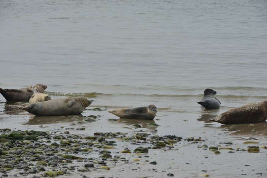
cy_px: 89
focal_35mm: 200
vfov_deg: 6.9
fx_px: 1484
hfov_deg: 10.3
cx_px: 134
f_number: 13
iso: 160
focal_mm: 200
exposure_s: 1/200
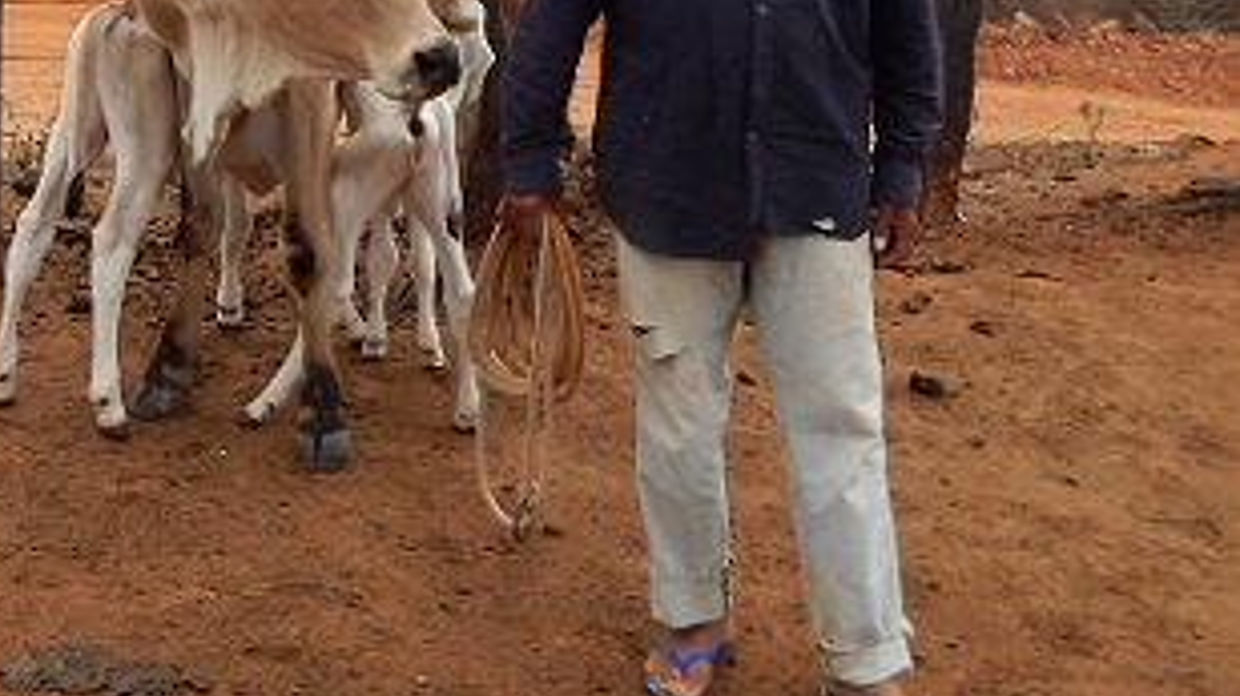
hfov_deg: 48.5
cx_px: 238
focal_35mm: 39
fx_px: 1282
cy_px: 68
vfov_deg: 29.2
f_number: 3
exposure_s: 1/60
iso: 125
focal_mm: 4
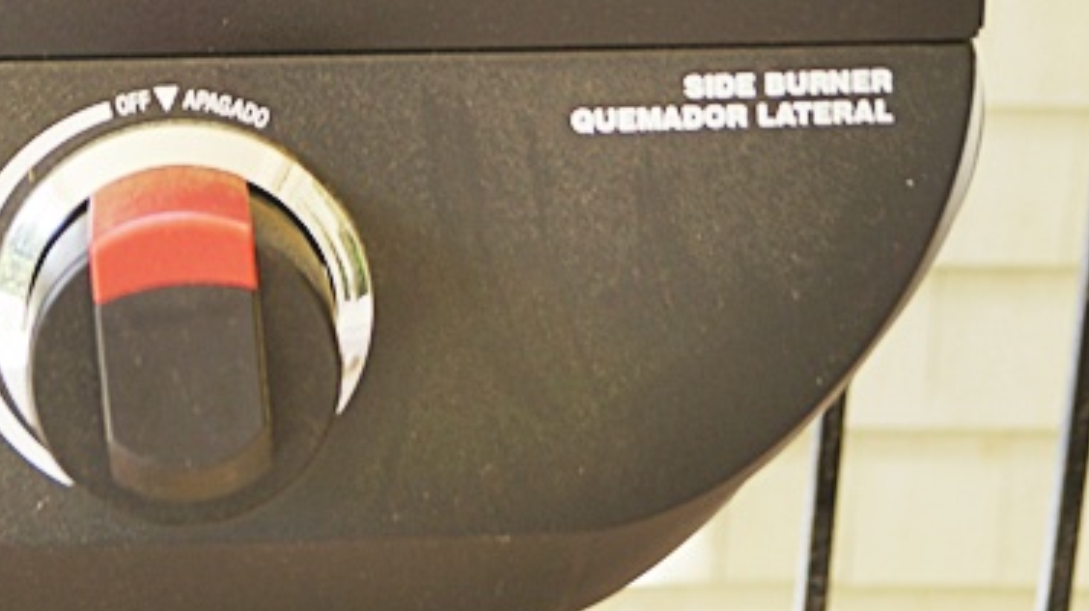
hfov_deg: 18.1
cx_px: 135
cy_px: -517
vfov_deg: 9.8
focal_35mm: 117
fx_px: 3377
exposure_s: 1/60
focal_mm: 28
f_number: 4.5
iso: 100
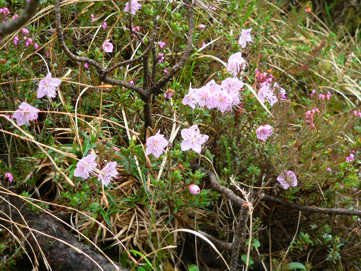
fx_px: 970
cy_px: 136
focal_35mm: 93
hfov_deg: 21.1
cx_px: 180
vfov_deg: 15.9
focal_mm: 15.5
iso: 100
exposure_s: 1/125
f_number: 3.3
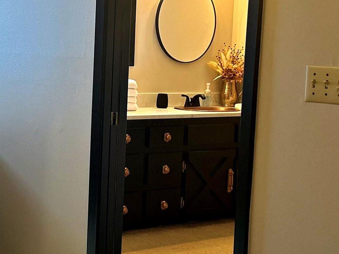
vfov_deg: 17.4
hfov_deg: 22.7
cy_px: 140
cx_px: 67
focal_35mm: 85
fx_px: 832
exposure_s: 1/120
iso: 100
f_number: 1.5
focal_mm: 5.7
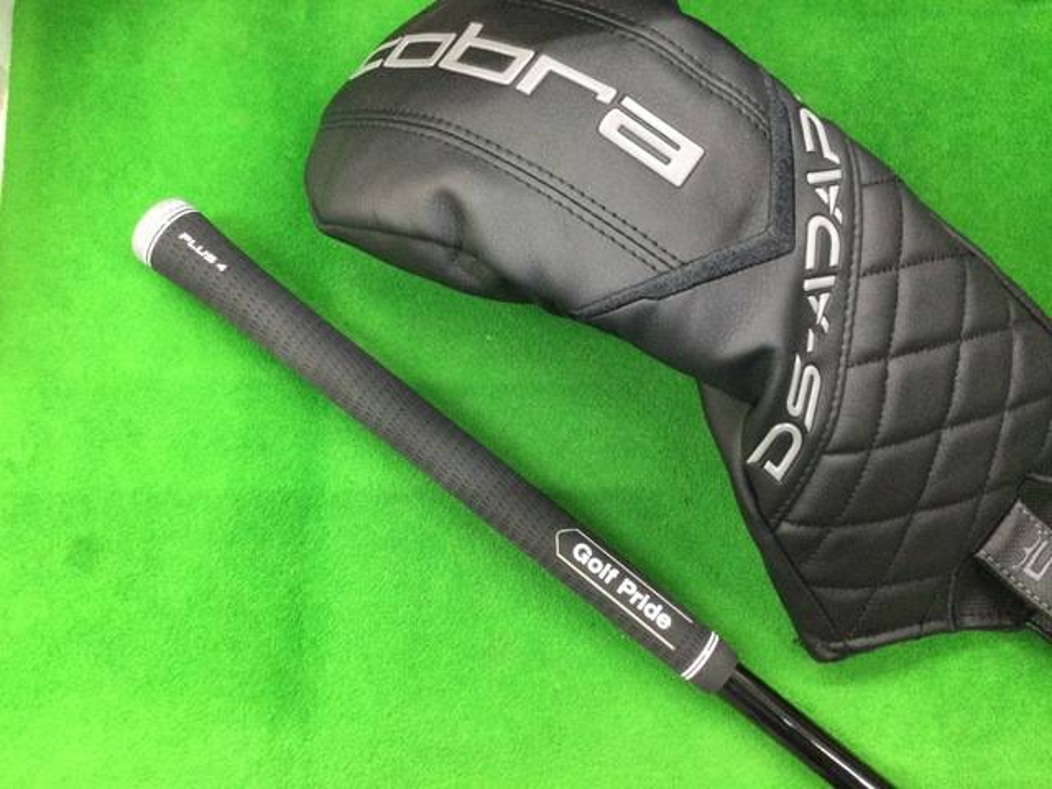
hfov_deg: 58.4
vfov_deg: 45.4
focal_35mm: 31
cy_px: 394
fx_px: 942
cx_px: 526
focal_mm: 3.3
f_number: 2.4
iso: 200
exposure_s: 1/24
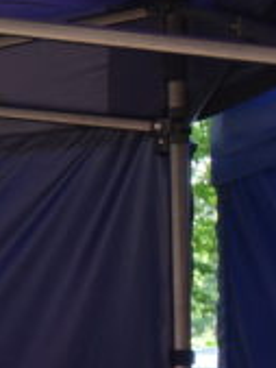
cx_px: -802
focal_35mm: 210
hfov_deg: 6.0
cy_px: 347
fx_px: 2230
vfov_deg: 9.4
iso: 125
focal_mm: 13.1
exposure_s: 1/80
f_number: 2.8
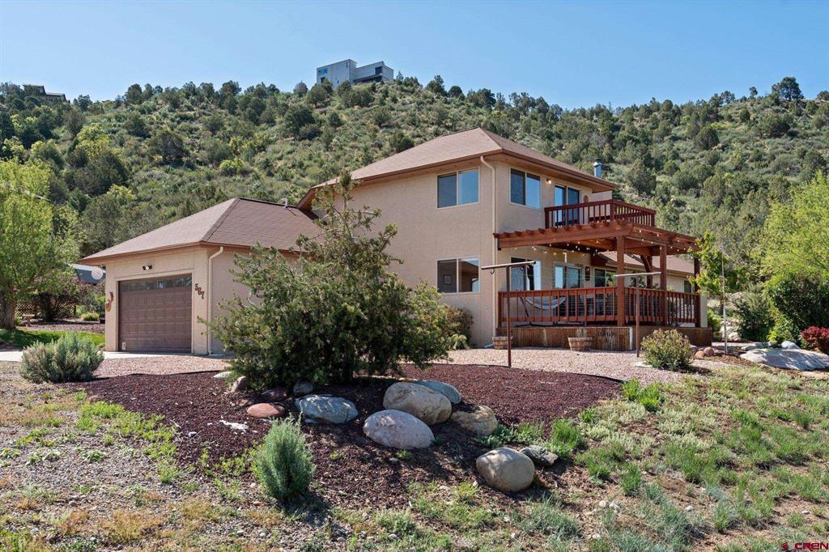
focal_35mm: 31
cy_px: 276
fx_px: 714
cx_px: 414
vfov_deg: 42.3
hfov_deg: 60.3
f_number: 8
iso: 400
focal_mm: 31
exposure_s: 1/500
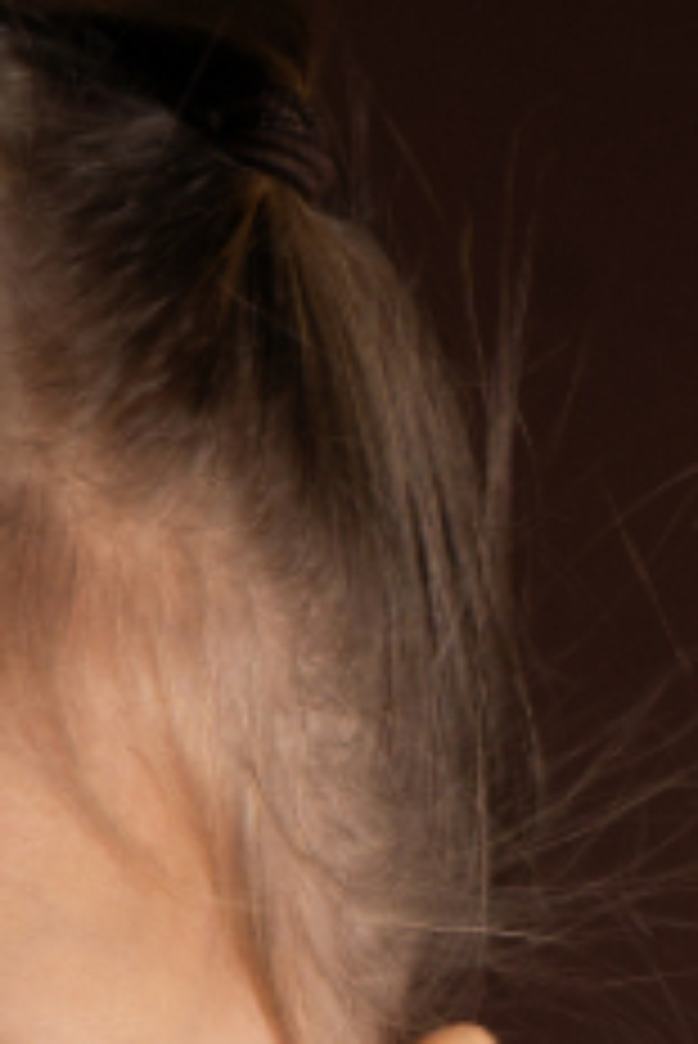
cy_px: 1742
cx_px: -194
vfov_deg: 3.8
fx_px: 15768
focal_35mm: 543
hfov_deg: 2.5
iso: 80
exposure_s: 1/160
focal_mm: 70
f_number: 9
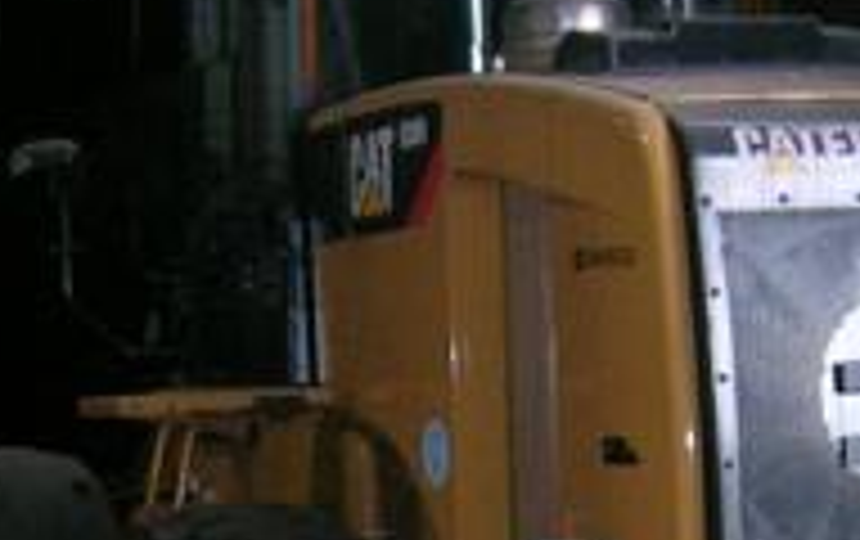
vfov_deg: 10.4
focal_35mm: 124
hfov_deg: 16.8
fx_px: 2911
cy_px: 648
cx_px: 360
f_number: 2.8
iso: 200
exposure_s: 1/60.1
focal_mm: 5.4
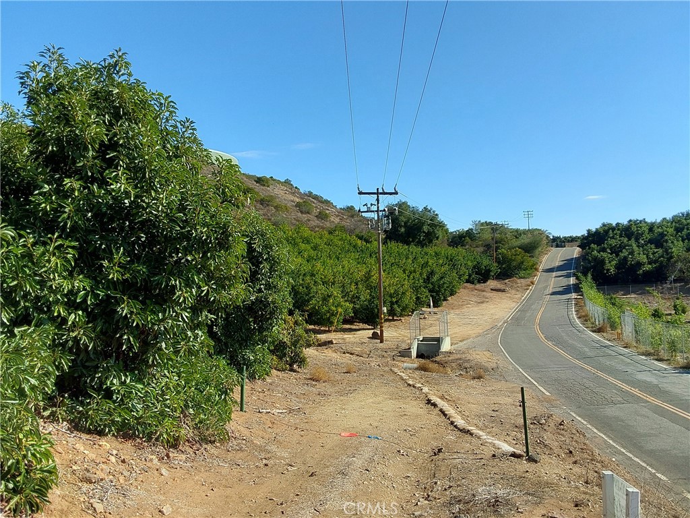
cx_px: 345
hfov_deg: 63.4
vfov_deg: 49.7
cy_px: 259
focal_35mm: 28
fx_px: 558
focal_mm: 2.91
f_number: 1.9
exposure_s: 1/1559
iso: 50
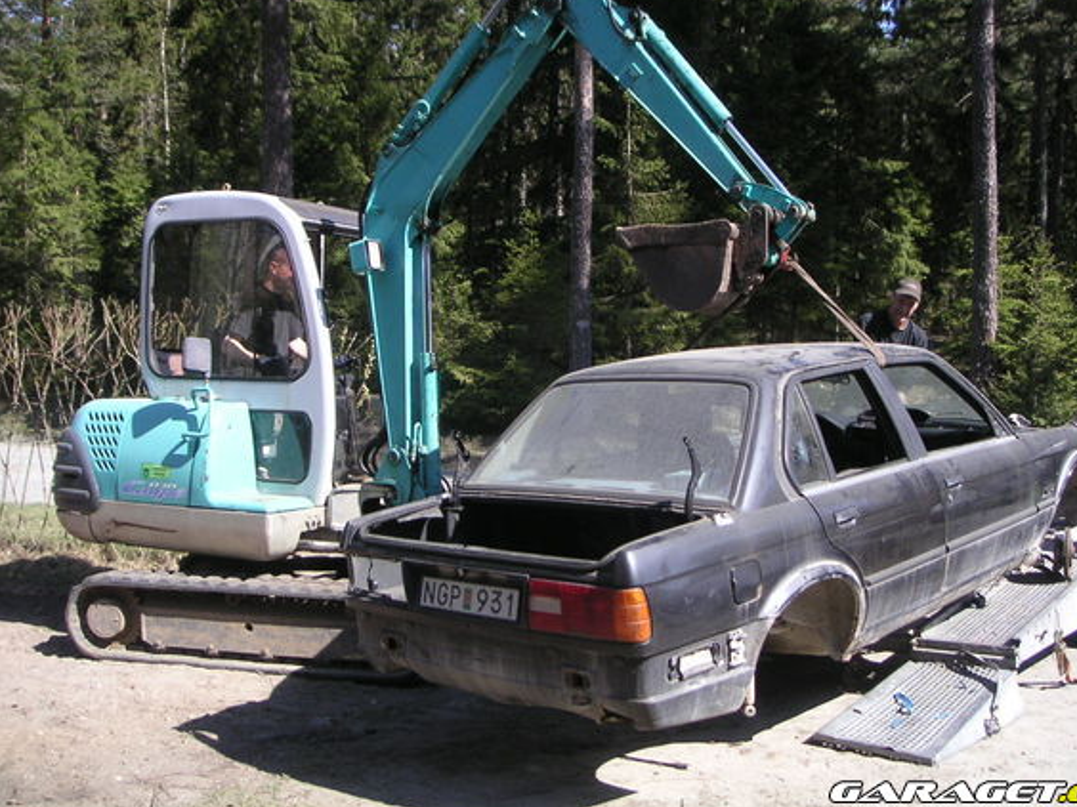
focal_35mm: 42
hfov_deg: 44.8
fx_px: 1307
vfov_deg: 34.3
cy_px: 353
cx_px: 546
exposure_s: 1/350
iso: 50
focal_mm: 5.7
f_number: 2.8
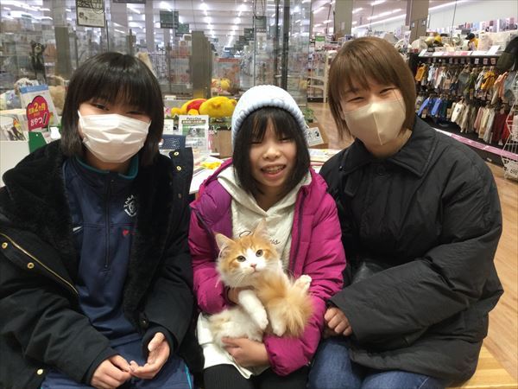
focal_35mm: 31
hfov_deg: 58.4
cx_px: 259
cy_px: 194
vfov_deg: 45.4
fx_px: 464
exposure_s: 1/30
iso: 64
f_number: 2.4
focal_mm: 3.3
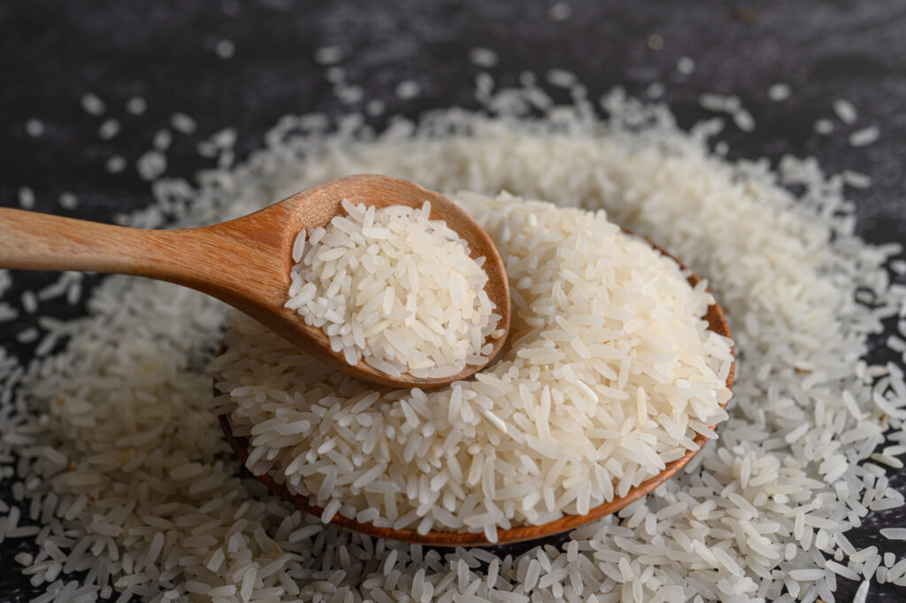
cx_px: 453
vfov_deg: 22.6
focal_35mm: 60
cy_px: 302
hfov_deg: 33.4
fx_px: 1509
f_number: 9
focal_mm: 60
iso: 100
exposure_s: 1/125
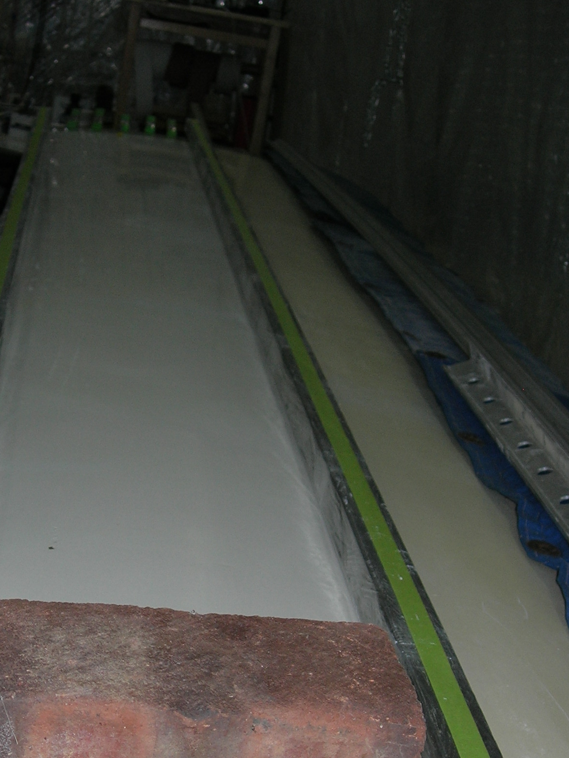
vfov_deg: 30.2
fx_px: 1380
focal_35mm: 63
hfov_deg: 23.1
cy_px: 576
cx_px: 148
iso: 64
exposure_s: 1/60.1
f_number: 2.8
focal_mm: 7.8
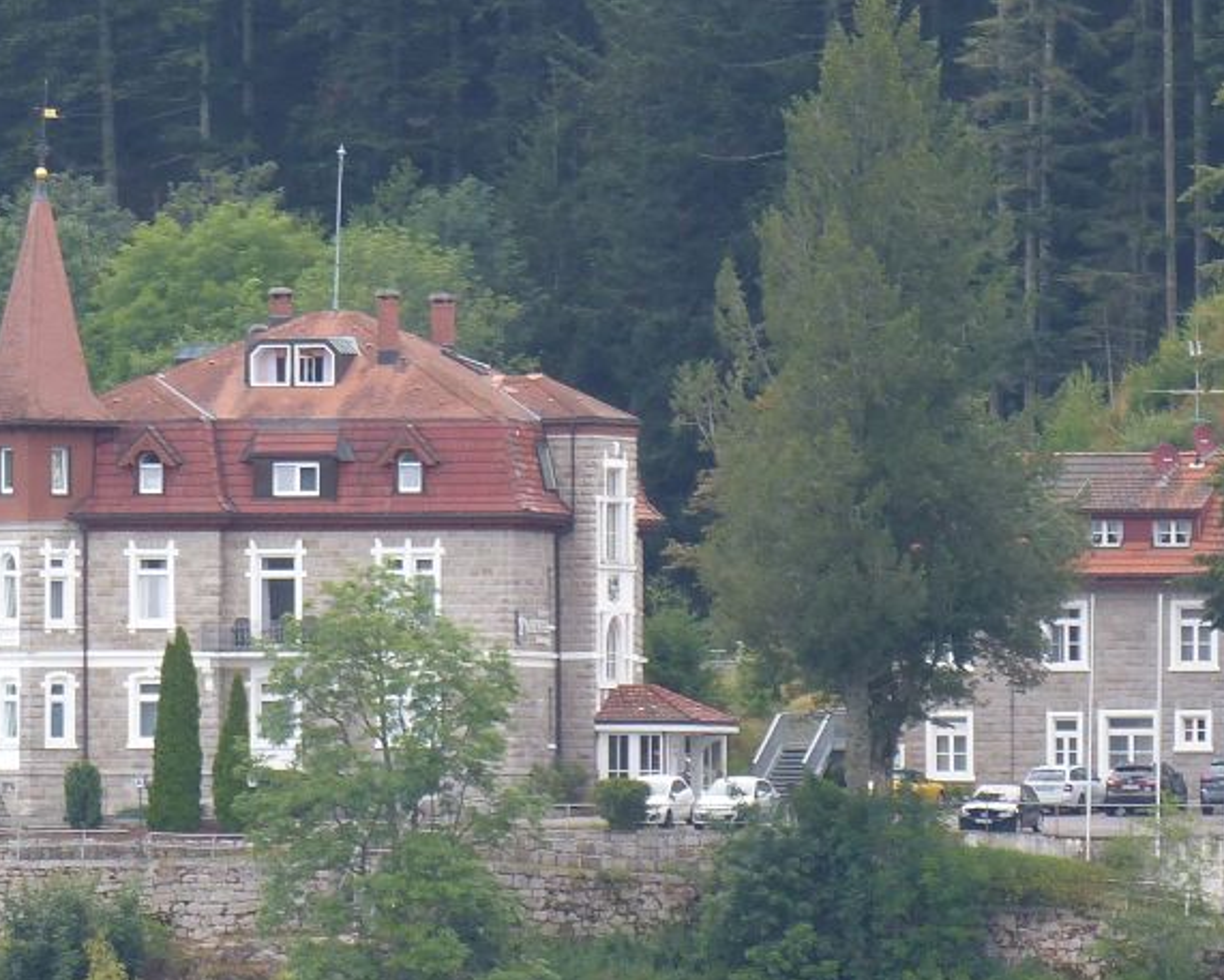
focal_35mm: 575
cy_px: 785
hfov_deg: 3.4
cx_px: 551
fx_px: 20833
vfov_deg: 2.7
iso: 100
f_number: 4
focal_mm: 41.8
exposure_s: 1/160
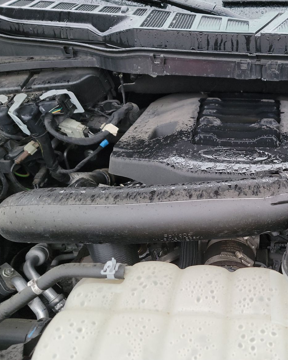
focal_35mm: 32
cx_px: 237
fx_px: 341
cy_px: 179
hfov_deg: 43.3
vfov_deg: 55.7
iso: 425
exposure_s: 1/59
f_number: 1.8
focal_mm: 6.7
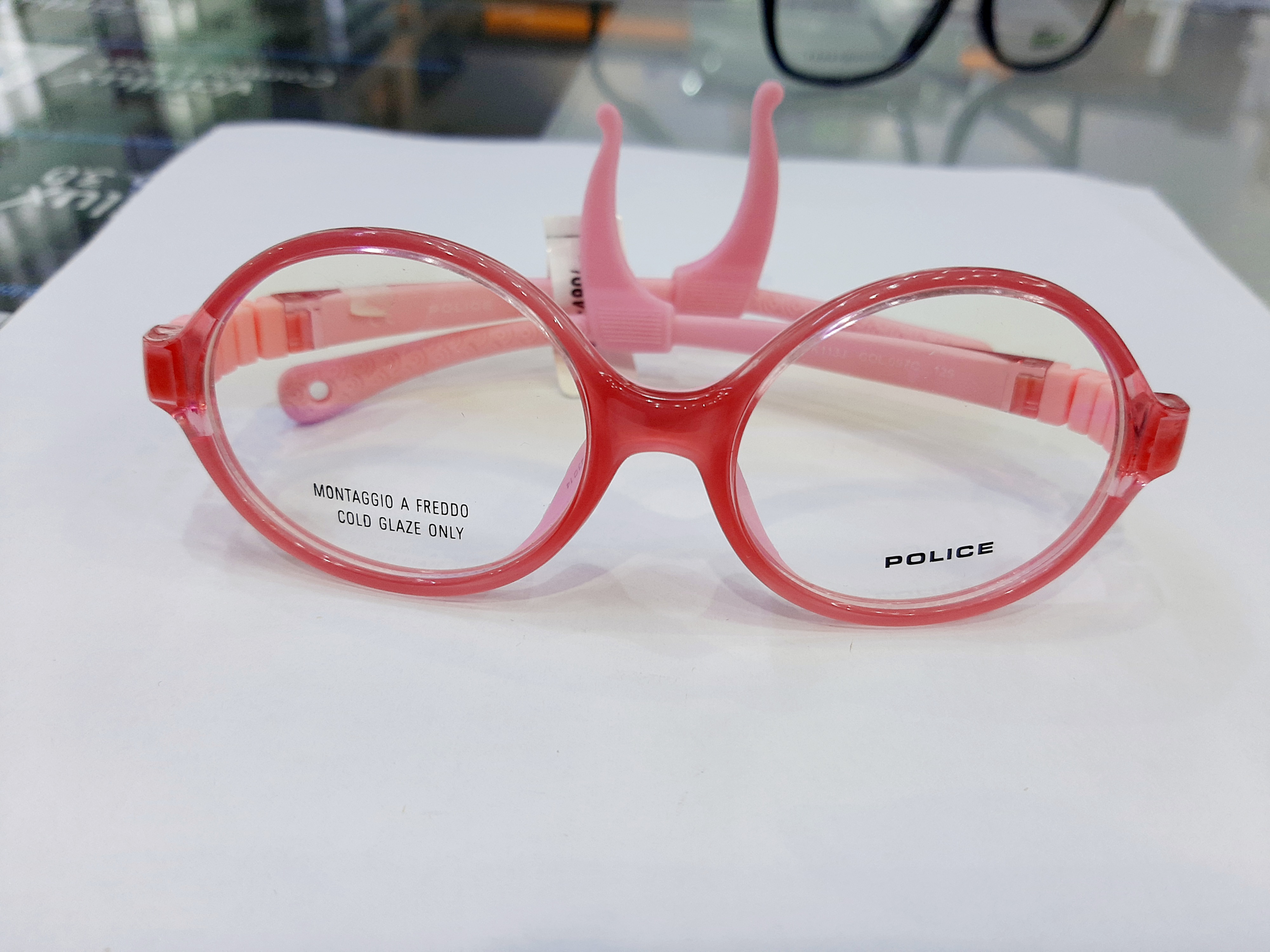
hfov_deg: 65.3
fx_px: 991
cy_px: 476
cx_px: 635
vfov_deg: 51.4
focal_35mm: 27
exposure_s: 1/217
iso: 40
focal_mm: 3.93
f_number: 1.7
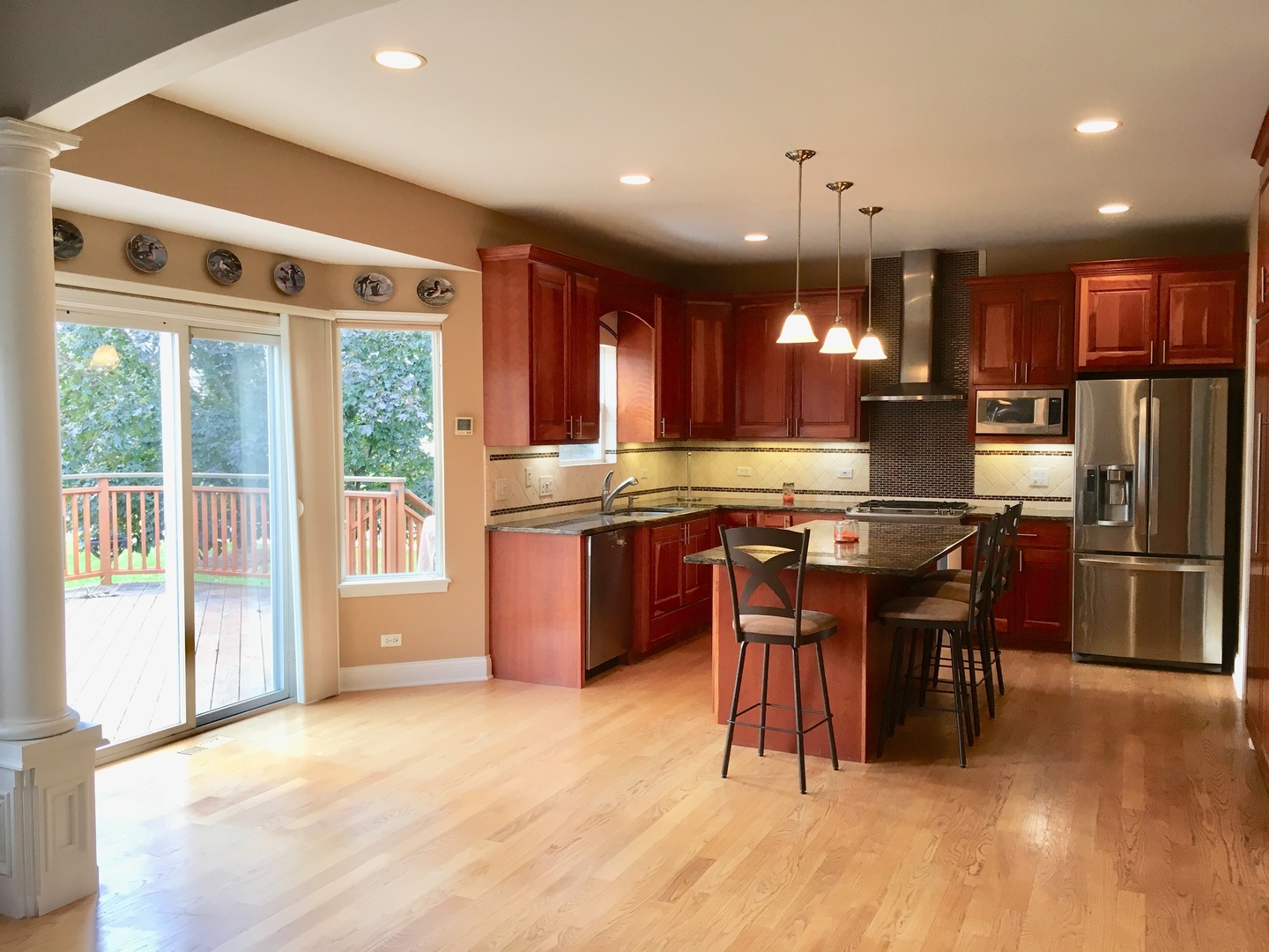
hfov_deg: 61.7
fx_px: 1063
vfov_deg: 48.2
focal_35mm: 29
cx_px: 634
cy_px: 476
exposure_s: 1/30
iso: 25
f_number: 2.2
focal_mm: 4.15
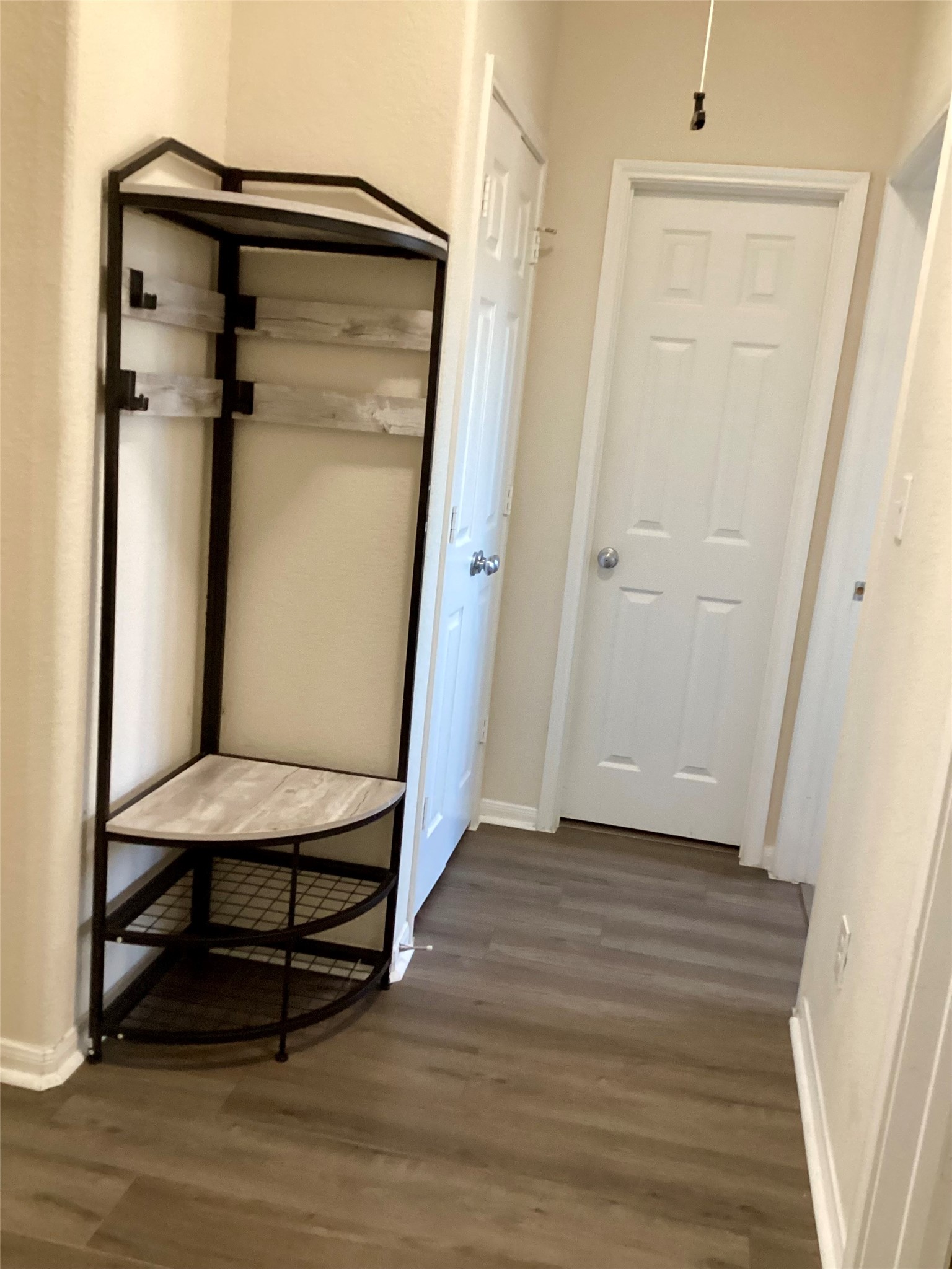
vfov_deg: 58.4
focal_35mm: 31
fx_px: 1137
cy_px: 634
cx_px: 476
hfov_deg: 45.4
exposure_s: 1/40
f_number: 2.4
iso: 320
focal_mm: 3.3
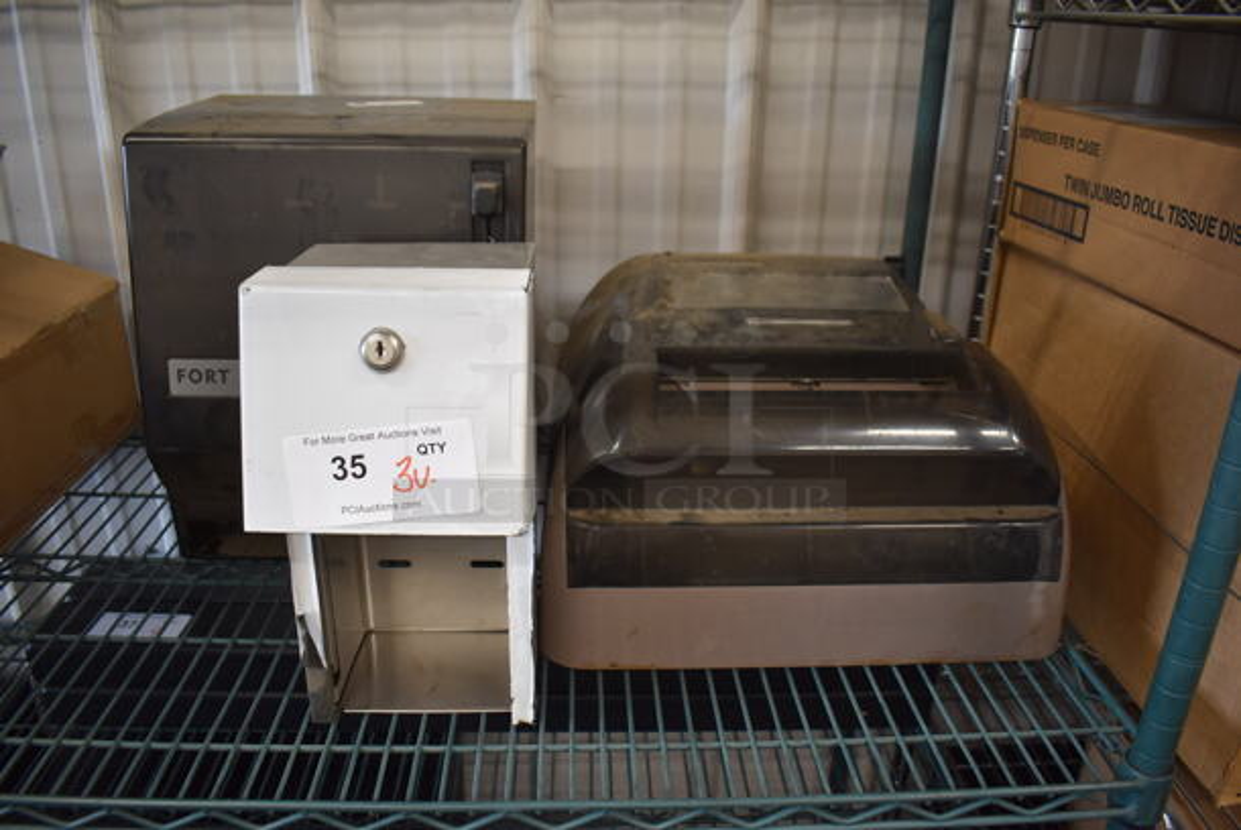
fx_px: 932
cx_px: 620
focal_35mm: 27
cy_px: 415
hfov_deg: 67.3
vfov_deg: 48.0
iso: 1000
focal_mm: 18
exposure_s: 1/125
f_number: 3.5
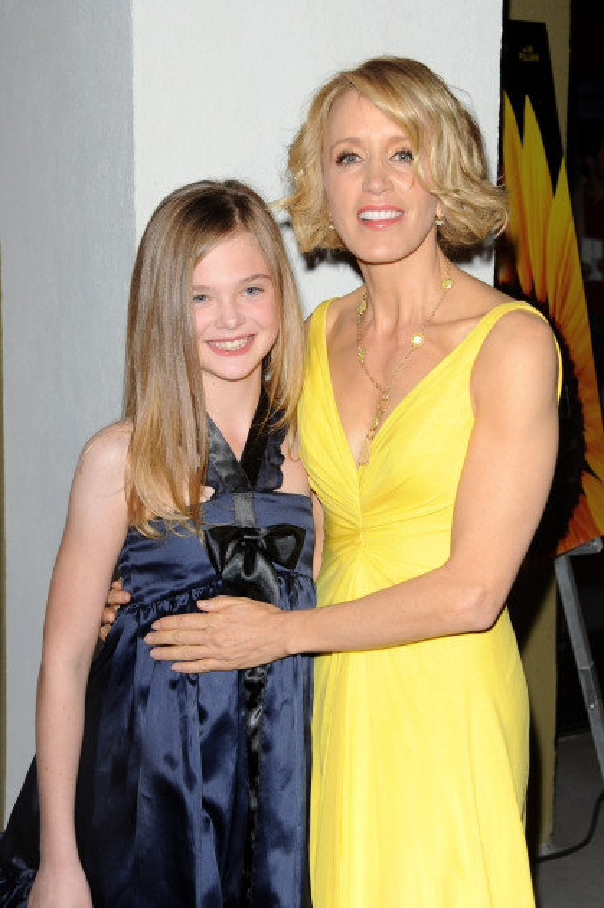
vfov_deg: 28.9
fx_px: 1764
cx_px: 302
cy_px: 454
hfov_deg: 19.4
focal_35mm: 70
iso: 500
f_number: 6.3
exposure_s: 1/200
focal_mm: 70
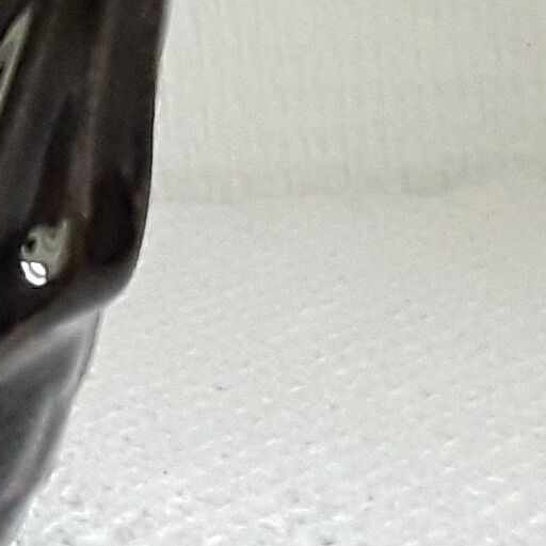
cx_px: -520
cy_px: -266
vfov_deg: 11.1
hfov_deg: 10.6
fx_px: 2712
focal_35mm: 152
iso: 400
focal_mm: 2.91
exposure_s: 1/428
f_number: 1.9
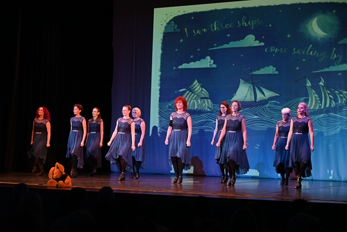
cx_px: 174
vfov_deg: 21.6
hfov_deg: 31.9
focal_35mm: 63
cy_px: 116
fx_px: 607
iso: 3200
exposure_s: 1/250
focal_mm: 63
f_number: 4.5
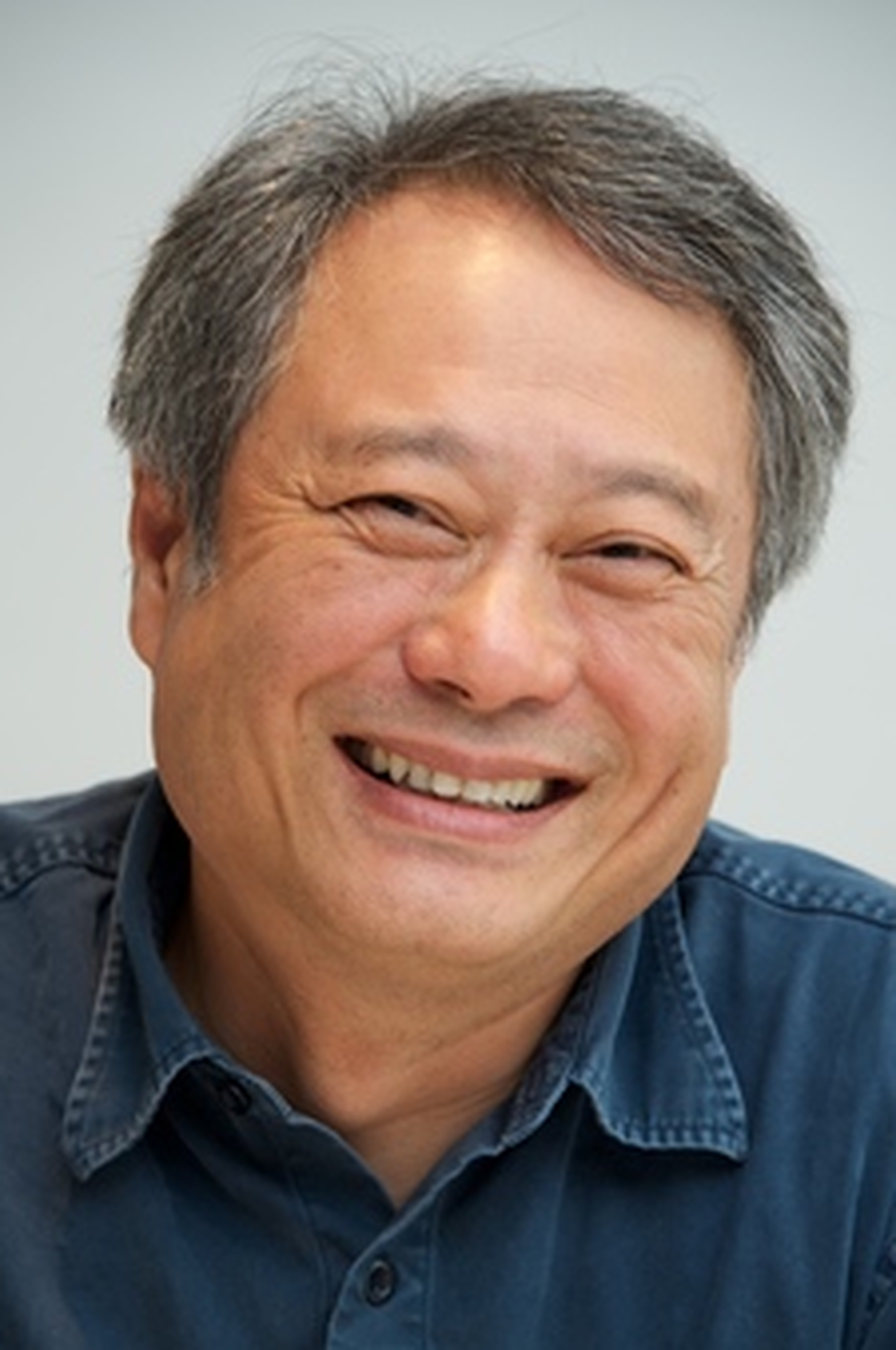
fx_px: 9286
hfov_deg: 5.5
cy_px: 788
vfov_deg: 8.3
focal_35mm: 248
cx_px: 422
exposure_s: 1/60
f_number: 6.3
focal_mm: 210
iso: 500
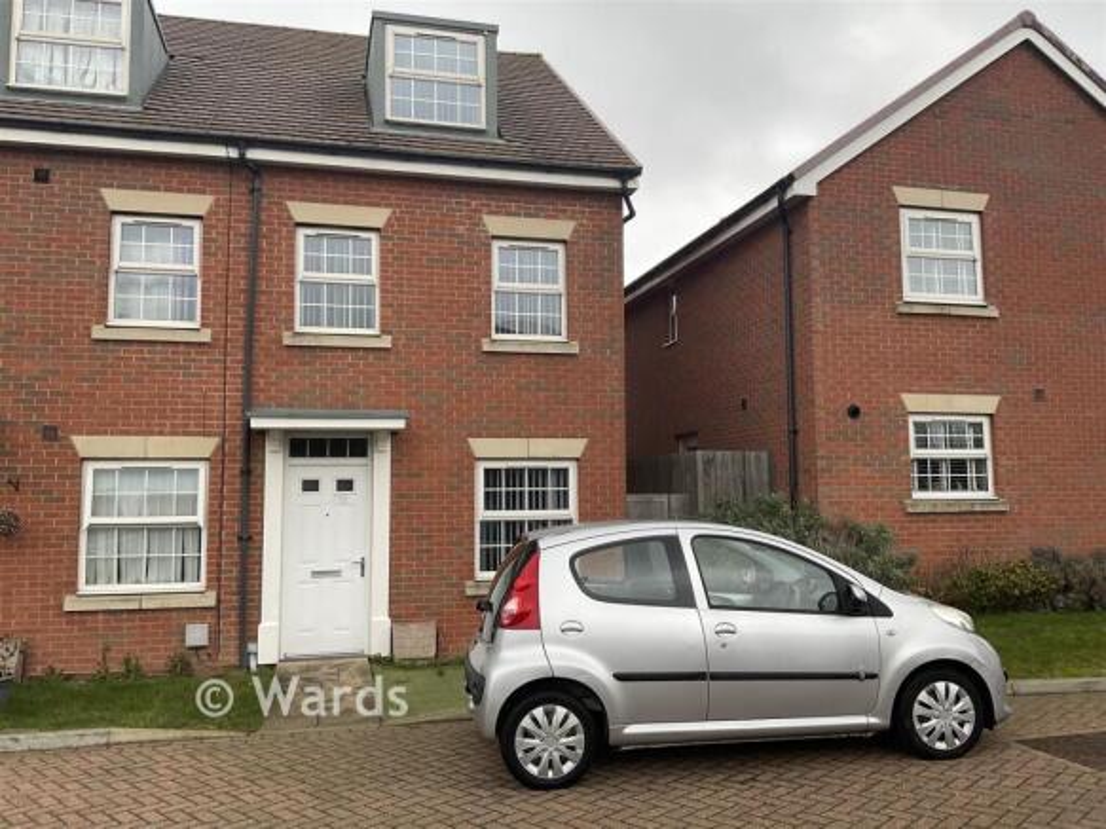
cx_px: 553
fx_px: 926
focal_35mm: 29
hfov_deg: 61.7
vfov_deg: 48.2
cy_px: 414
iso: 32
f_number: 1.8
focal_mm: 3
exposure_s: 1/122
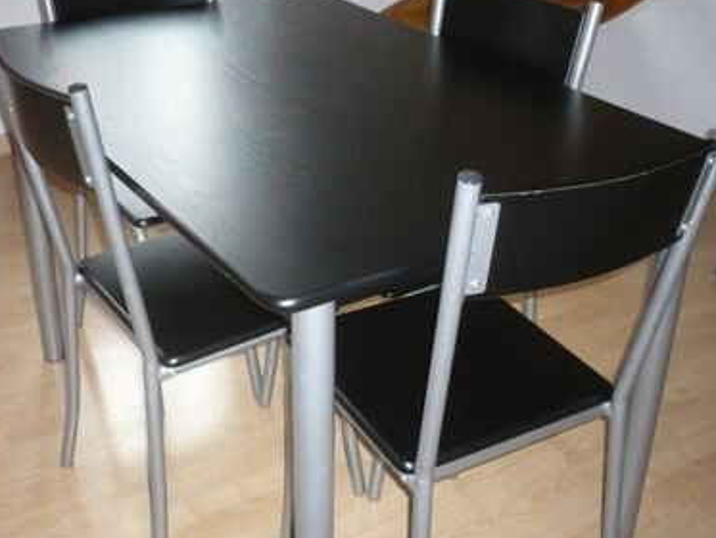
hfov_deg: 42.1
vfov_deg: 32.2
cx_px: 347
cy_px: 244
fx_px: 931
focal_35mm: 45
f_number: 2.8
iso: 320
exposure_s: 1/30
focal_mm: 5.8
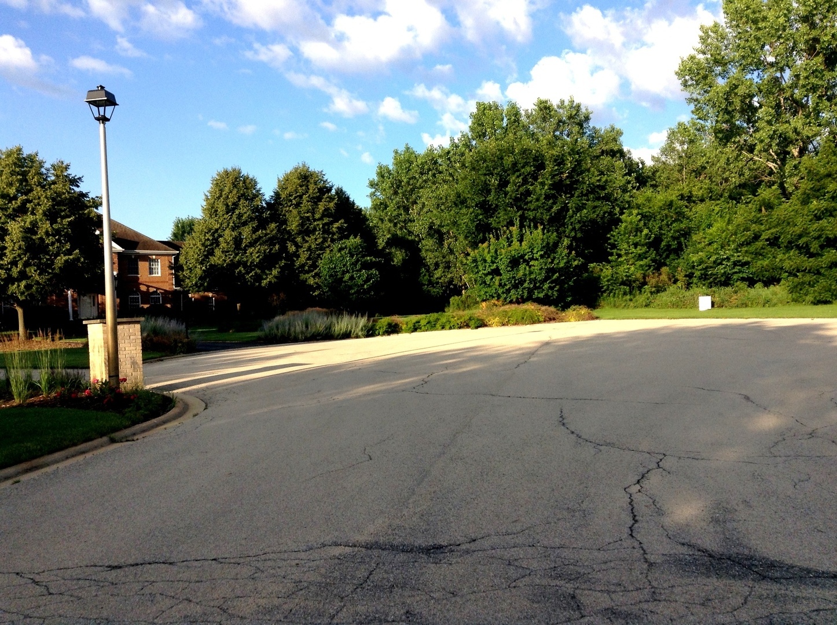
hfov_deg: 55.4
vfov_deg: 42.8
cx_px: 418
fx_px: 797
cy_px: 312
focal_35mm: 33
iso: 32
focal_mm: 3.3
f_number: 2.4
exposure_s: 1/706
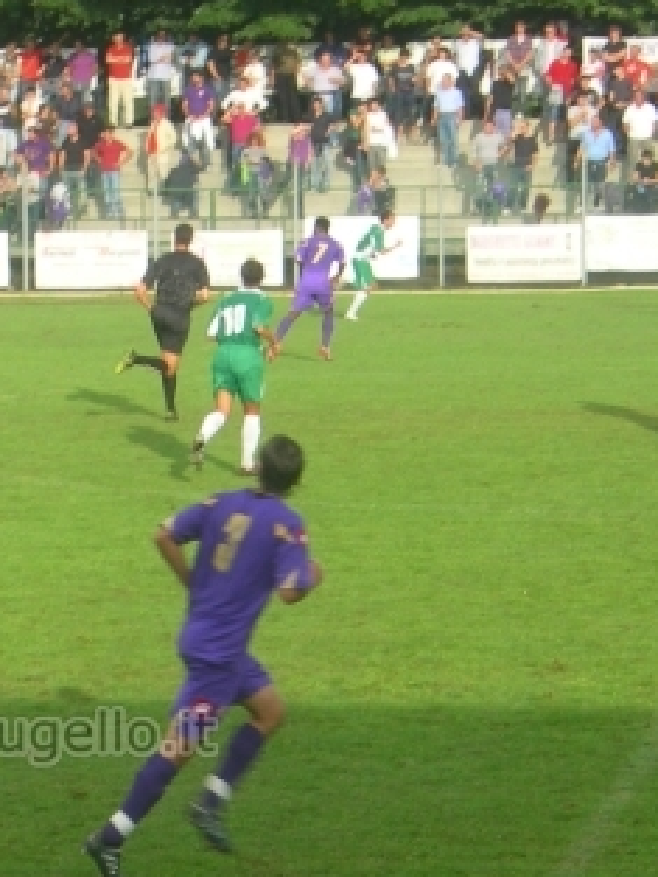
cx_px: -140
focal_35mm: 184
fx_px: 4660
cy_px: 731
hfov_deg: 8.0
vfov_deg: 10.7
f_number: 6.3
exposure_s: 1/90
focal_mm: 14.9
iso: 50
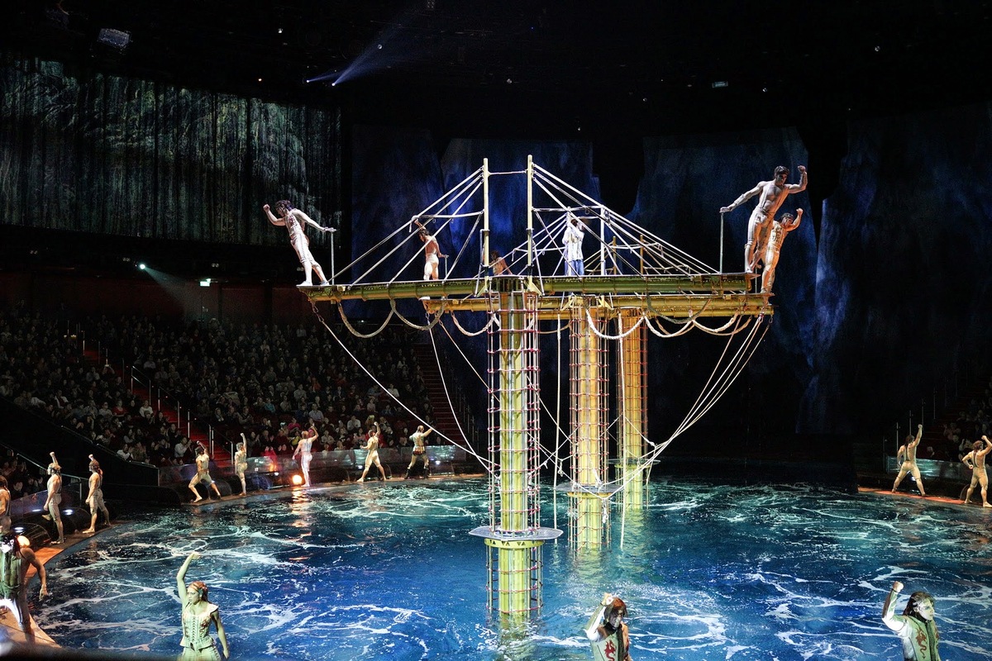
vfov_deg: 37.9
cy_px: 330
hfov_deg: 54.4
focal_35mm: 35
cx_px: 496
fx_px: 964
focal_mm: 35
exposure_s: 1/80
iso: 6400
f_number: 2.5
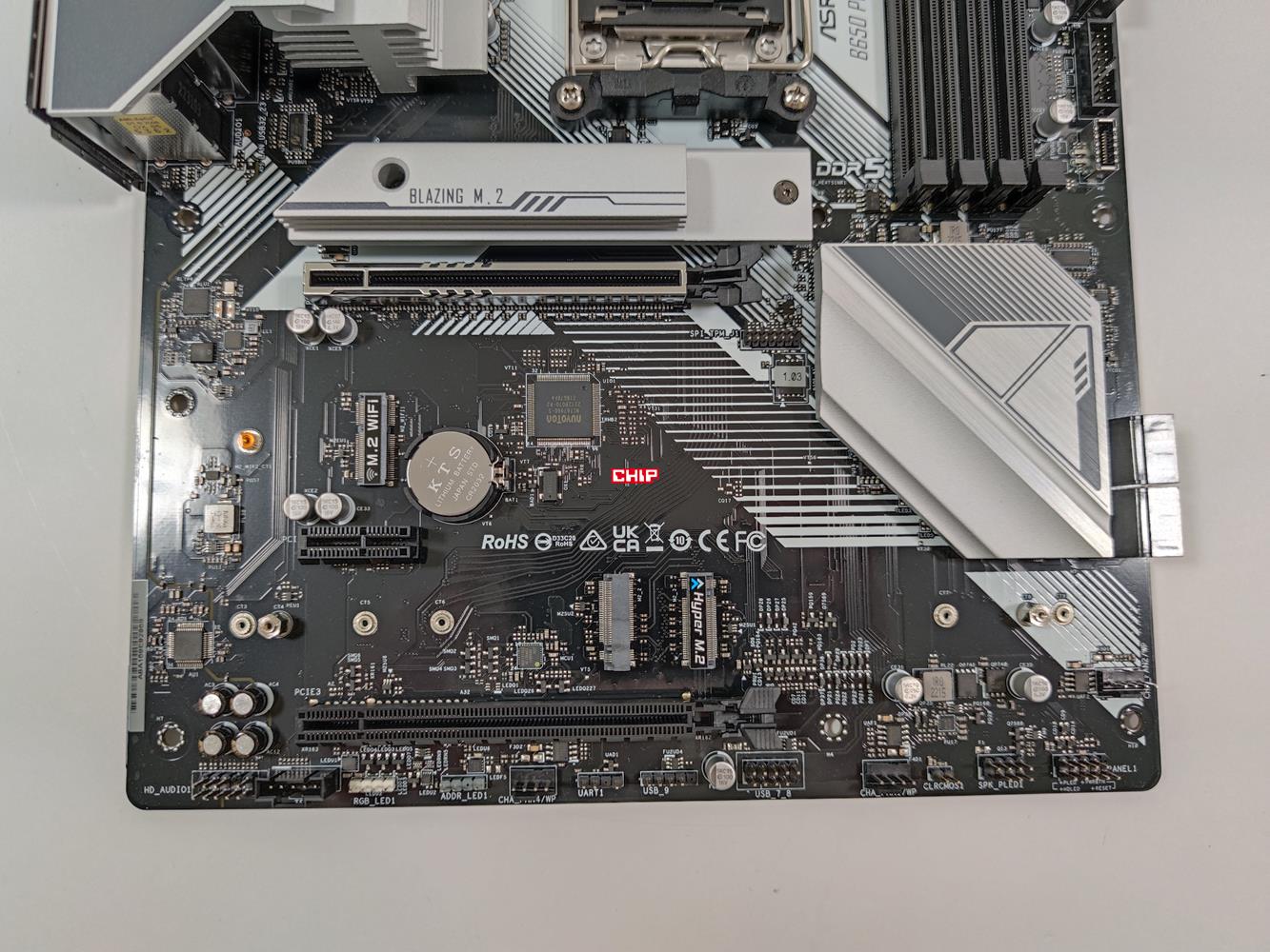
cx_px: 635
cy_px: 476
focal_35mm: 24
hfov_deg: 71.6
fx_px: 881
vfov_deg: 56.8
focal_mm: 6.78
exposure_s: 1/33
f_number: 1.85
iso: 183
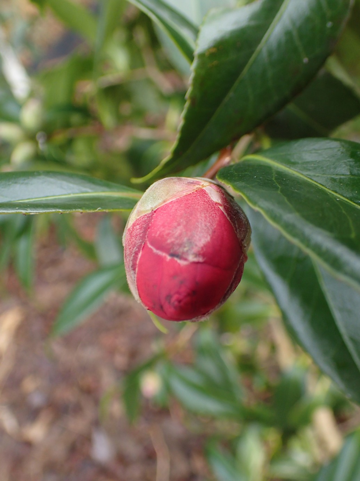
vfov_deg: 49.0
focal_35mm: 38
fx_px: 527
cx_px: 180
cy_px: 240
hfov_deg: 37.7
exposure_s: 1/160
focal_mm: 6.86
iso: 250
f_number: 2.7
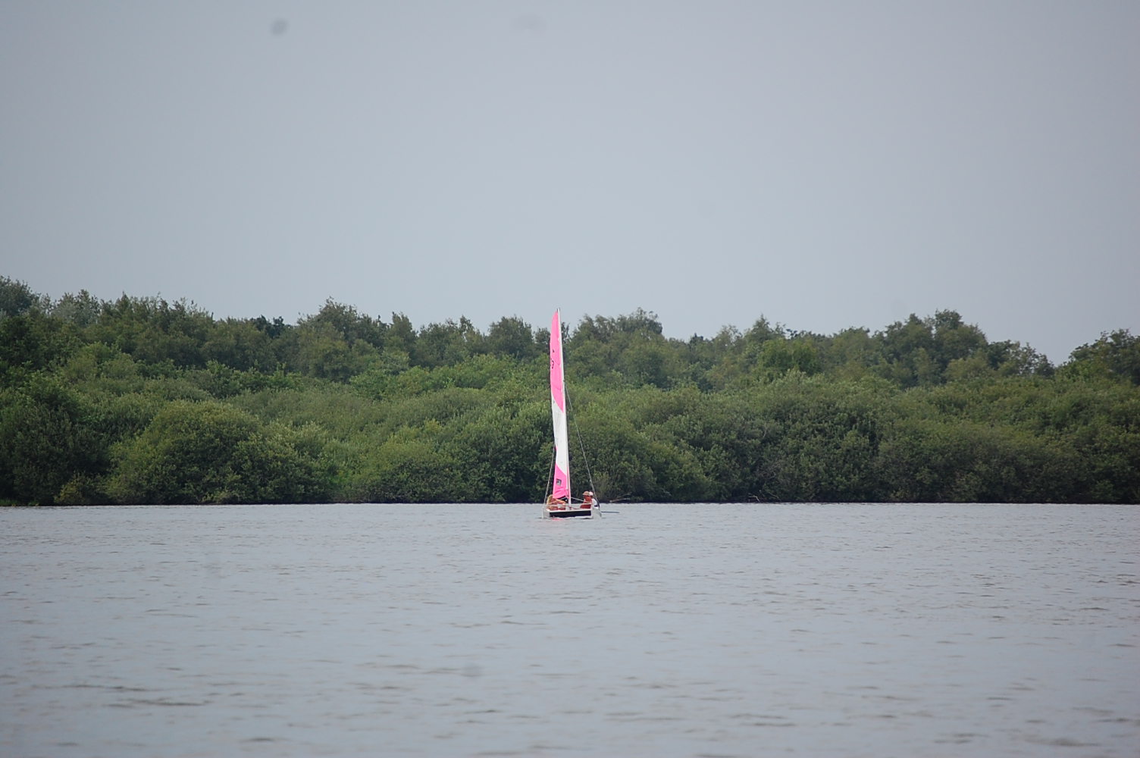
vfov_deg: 4.6
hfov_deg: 6.9
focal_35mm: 300
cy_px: 379
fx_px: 9491
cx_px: 570
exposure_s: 1/1600
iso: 400
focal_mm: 200
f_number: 5.6
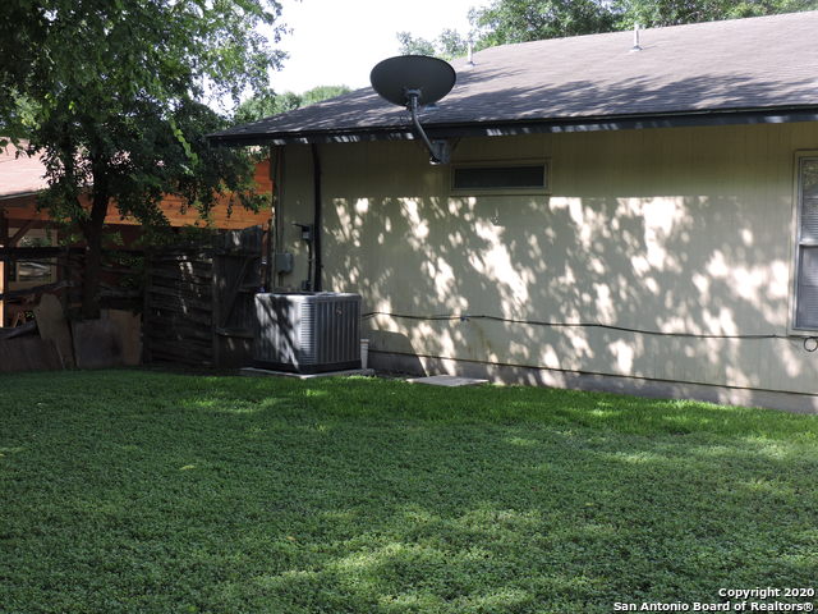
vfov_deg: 29.1
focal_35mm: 50
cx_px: 409
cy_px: 307
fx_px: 1182
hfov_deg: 38.2
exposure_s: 1/250
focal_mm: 8.9
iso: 100
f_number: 3.6
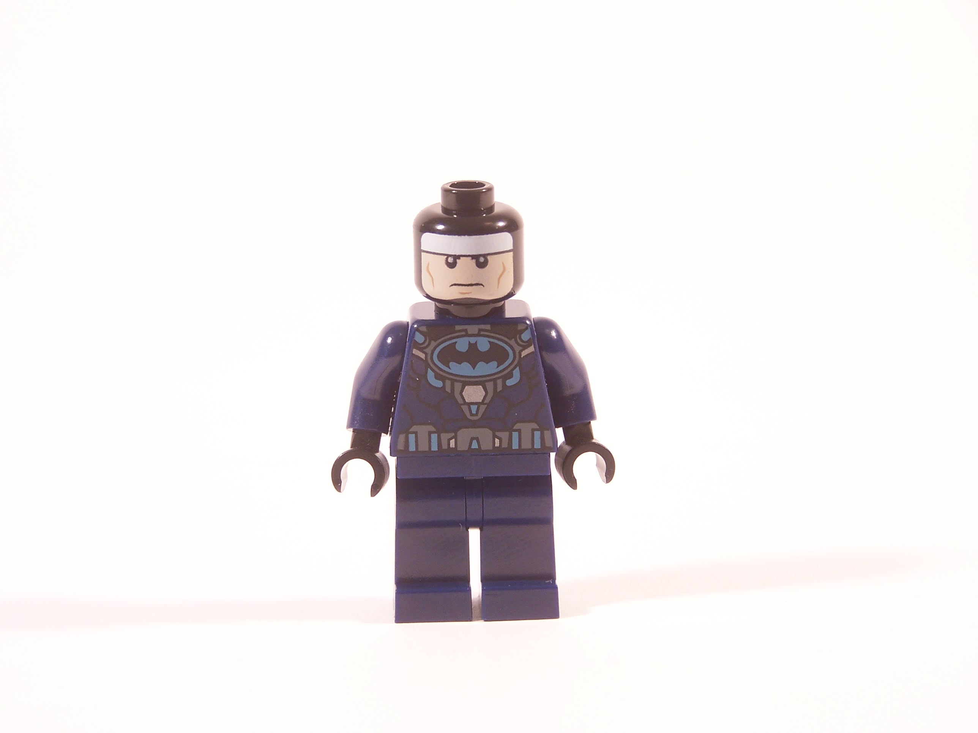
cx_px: 489
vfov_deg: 14.1
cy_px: 366
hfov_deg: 18.7
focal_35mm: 105
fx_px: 2967
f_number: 3.2
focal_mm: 17.5
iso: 100
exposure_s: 1/10
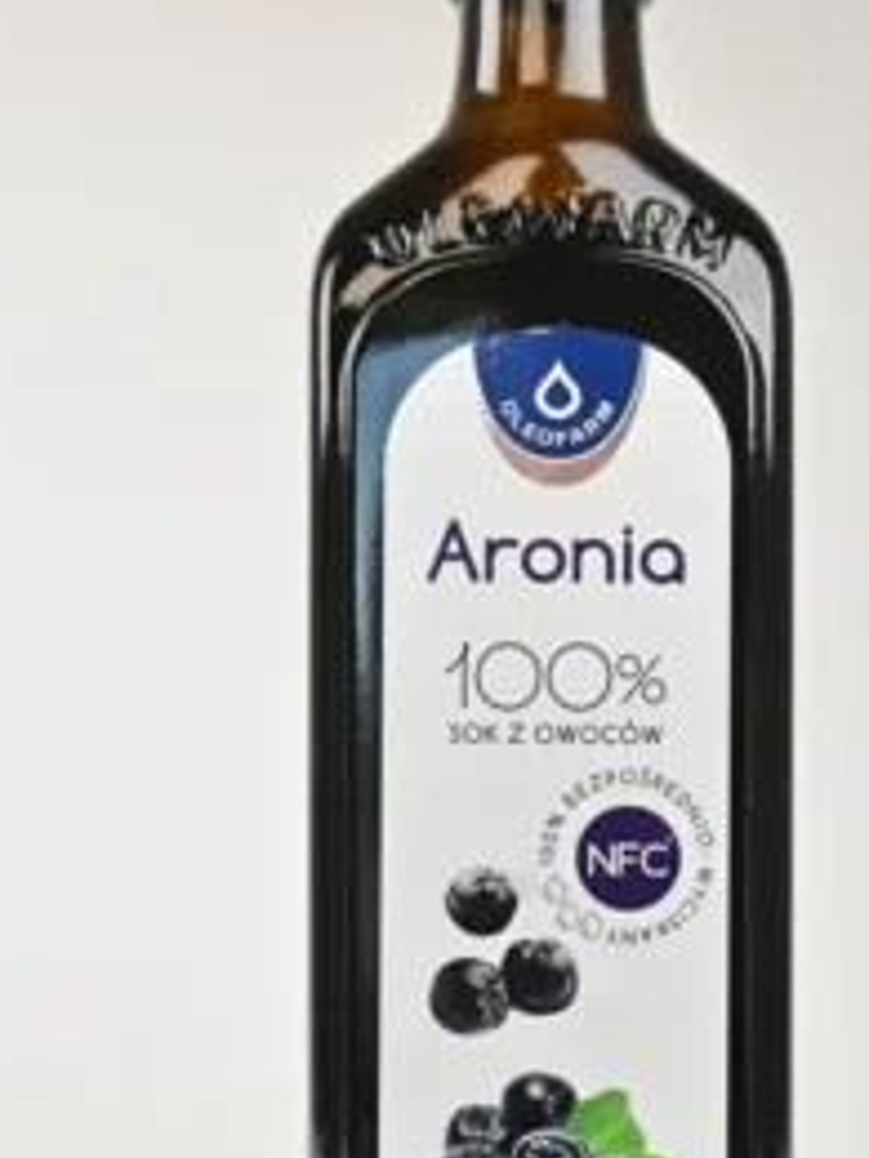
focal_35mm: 65
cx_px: 539
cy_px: 748
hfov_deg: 22.5
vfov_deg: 29.7
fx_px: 2176
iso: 320
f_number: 6.3
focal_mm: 26
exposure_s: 1/100
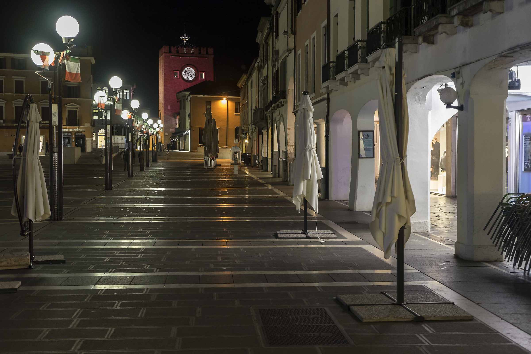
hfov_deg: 42.7
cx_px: 266
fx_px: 678
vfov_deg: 29.2
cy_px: 177
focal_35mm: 46
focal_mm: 46
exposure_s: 1/10
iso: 1250
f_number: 4.5
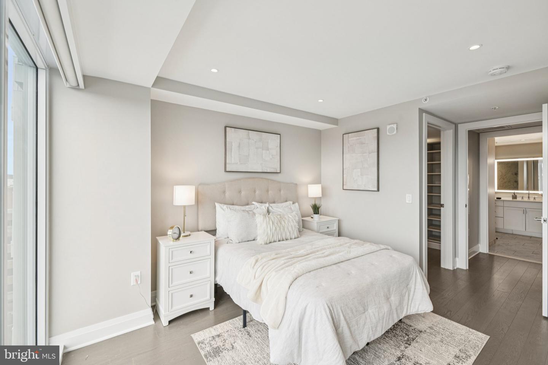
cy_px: 182
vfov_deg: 77.3
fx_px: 228
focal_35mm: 15
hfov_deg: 100.4
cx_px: 274
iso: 100
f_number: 8
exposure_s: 1/25
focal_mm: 15
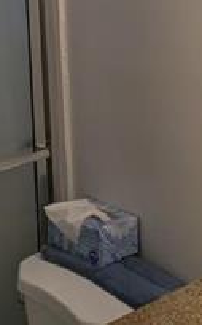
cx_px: 202
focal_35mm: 78
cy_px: -10
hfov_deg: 16.3
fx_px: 689
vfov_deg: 25.1
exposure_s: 1/319
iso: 50
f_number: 1.89
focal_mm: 5.43
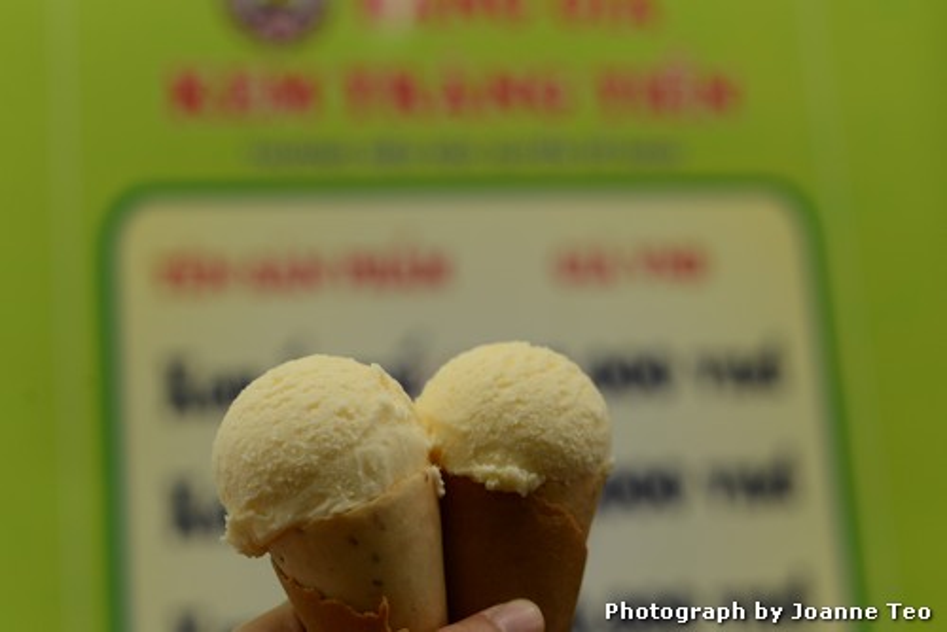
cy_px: 316
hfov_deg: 39.6
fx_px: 1316
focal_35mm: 50
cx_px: 474
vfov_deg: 27.0
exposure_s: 1/60
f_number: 3.5
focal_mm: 50
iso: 640
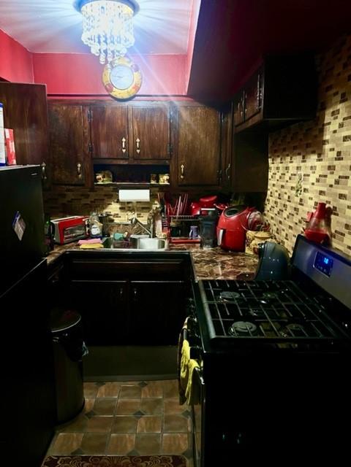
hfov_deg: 53.1
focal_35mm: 26
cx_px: 176
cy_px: 234
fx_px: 352
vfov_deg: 67.3
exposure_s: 1/30
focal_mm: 5.7
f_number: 1.5
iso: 800
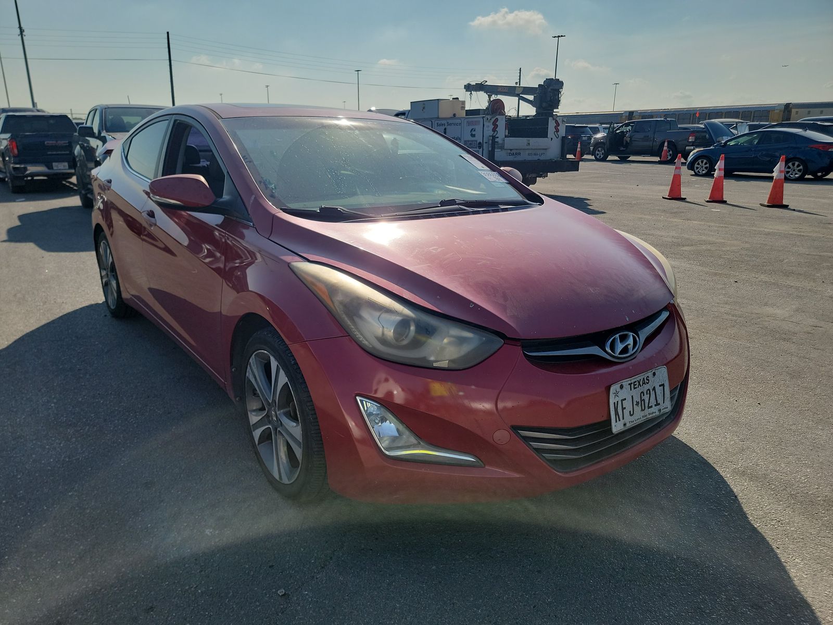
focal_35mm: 24
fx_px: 578
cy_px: 312
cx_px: 416
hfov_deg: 71.6
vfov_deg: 56.8
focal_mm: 6.7
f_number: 1.8
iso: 50
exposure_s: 1/1224
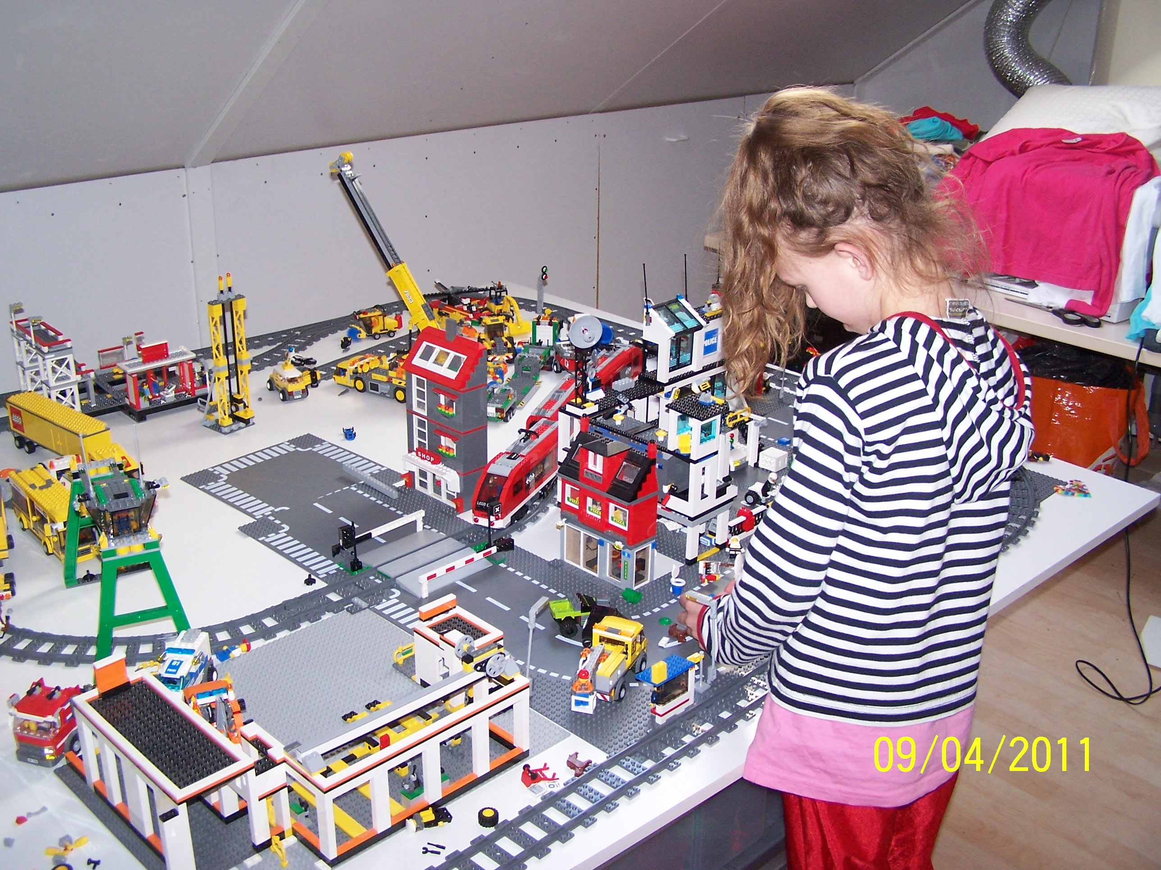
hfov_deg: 49.0
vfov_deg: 37.7
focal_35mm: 38
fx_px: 1274
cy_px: 435
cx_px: 580
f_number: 2.8
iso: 140
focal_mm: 6.3
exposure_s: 1/60
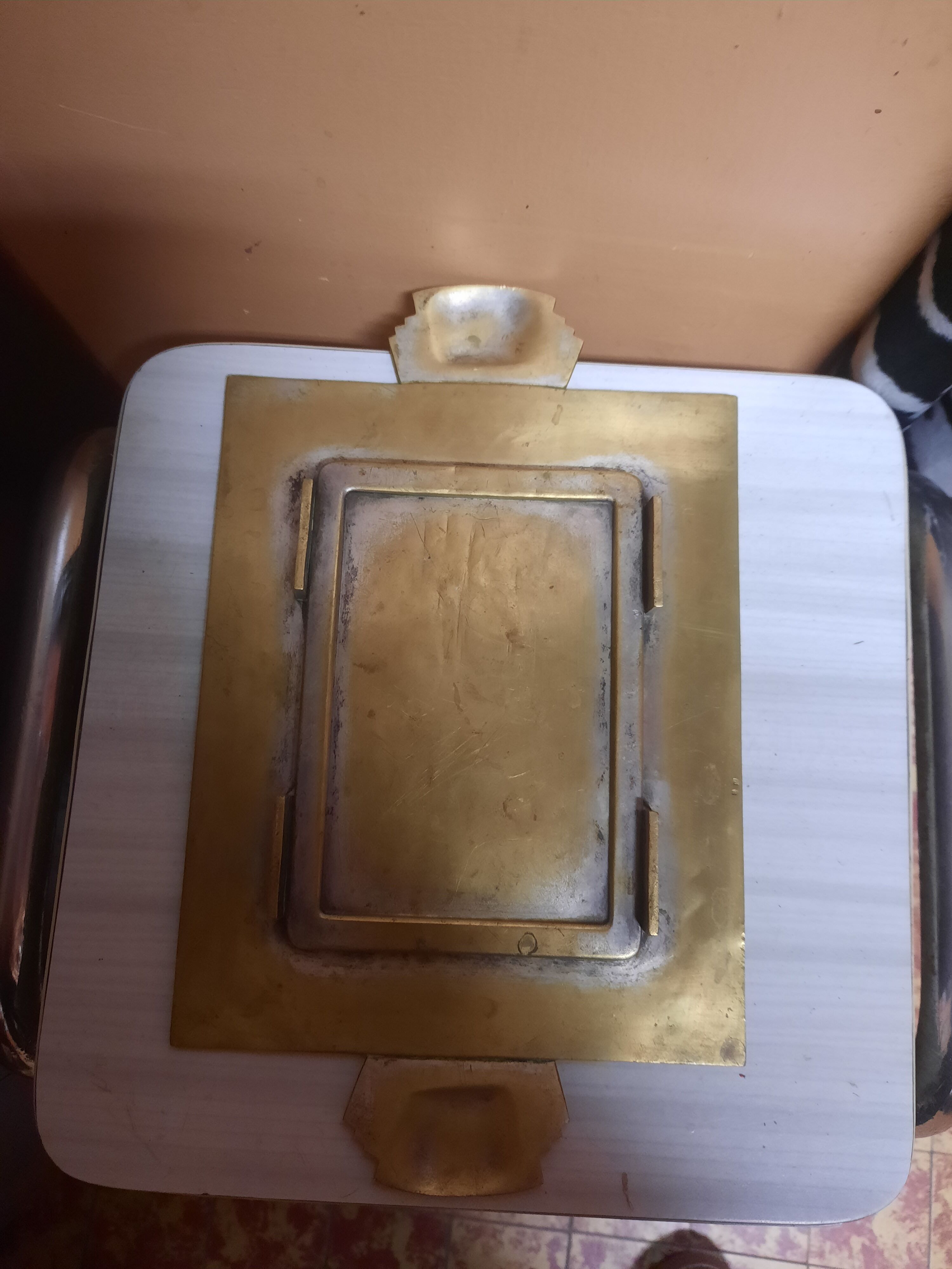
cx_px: 476
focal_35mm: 25
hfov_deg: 54.9
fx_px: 917
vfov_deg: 69.4
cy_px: 634
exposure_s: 1/25
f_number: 2
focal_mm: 4.6
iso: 400
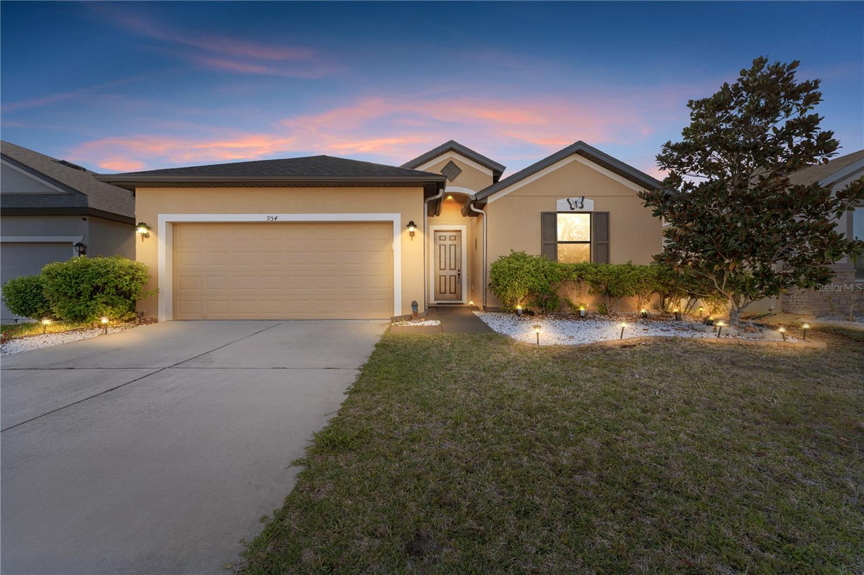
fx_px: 350
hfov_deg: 101.9
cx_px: 432
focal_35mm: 15
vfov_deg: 78.8
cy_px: 288
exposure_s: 1/80
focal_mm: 14.6
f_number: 11
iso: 200
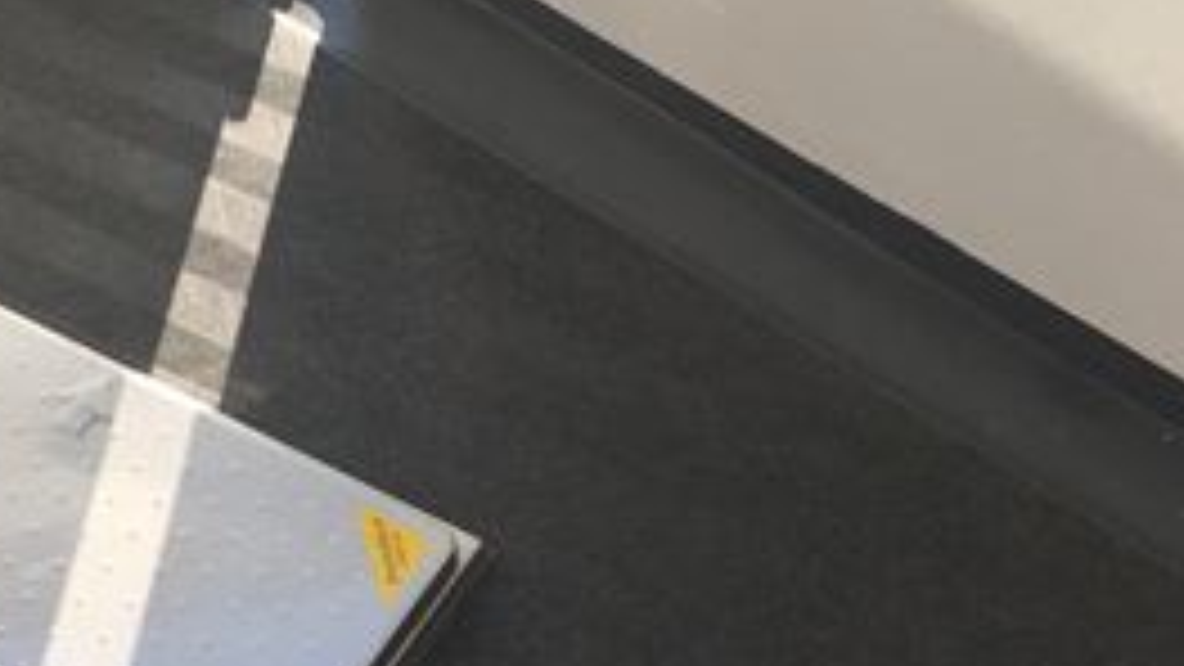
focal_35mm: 77
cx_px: 365
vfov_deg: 15.6
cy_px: 554
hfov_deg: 27.3
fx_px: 2418
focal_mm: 4.15
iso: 32
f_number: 2.2
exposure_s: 1/628
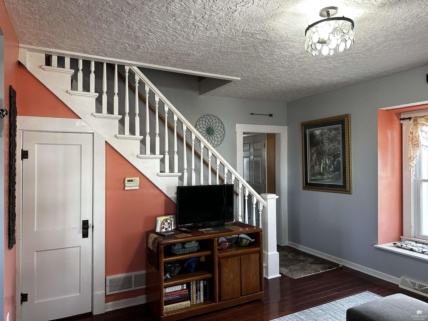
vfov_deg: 56.8
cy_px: 160
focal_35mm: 24
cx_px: 214
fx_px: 297
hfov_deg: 71.6
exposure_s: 1/87
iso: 250
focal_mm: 6.86
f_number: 1.78
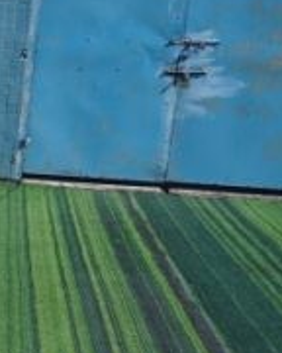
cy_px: 203
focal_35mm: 128
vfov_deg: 15.0
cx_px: -709
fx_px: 1335
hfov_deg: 8.6
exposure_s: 1/250
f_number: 8
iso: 100
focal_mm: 16
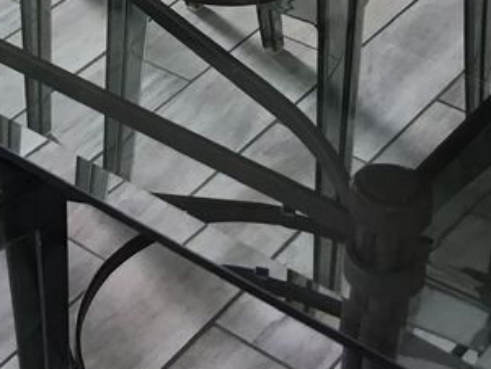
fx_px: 1462
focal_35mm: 103
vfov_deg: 13.5
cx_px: -38
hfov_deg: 18.4
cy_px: -196
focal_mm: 3.3
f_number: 2.4
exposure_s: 1/100
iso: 40
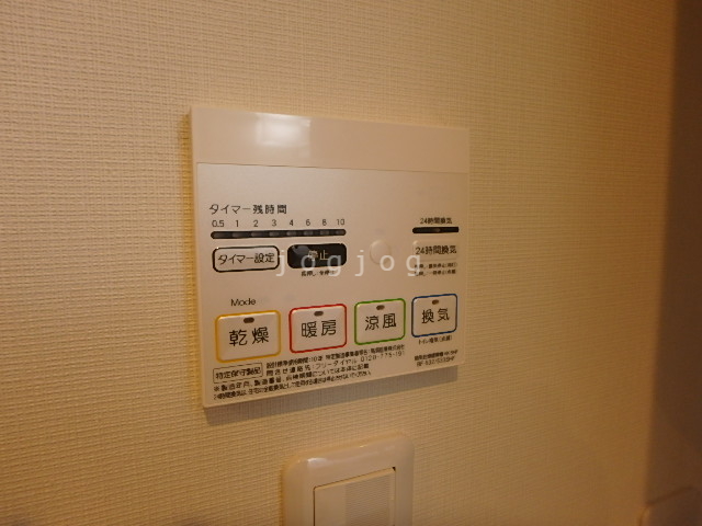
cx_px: 351
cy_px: 263
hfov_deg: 79.0
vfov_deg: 63.4
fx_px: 426
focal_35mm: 21
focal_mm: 3.7
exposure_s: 1/60
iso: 200
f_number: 3.5
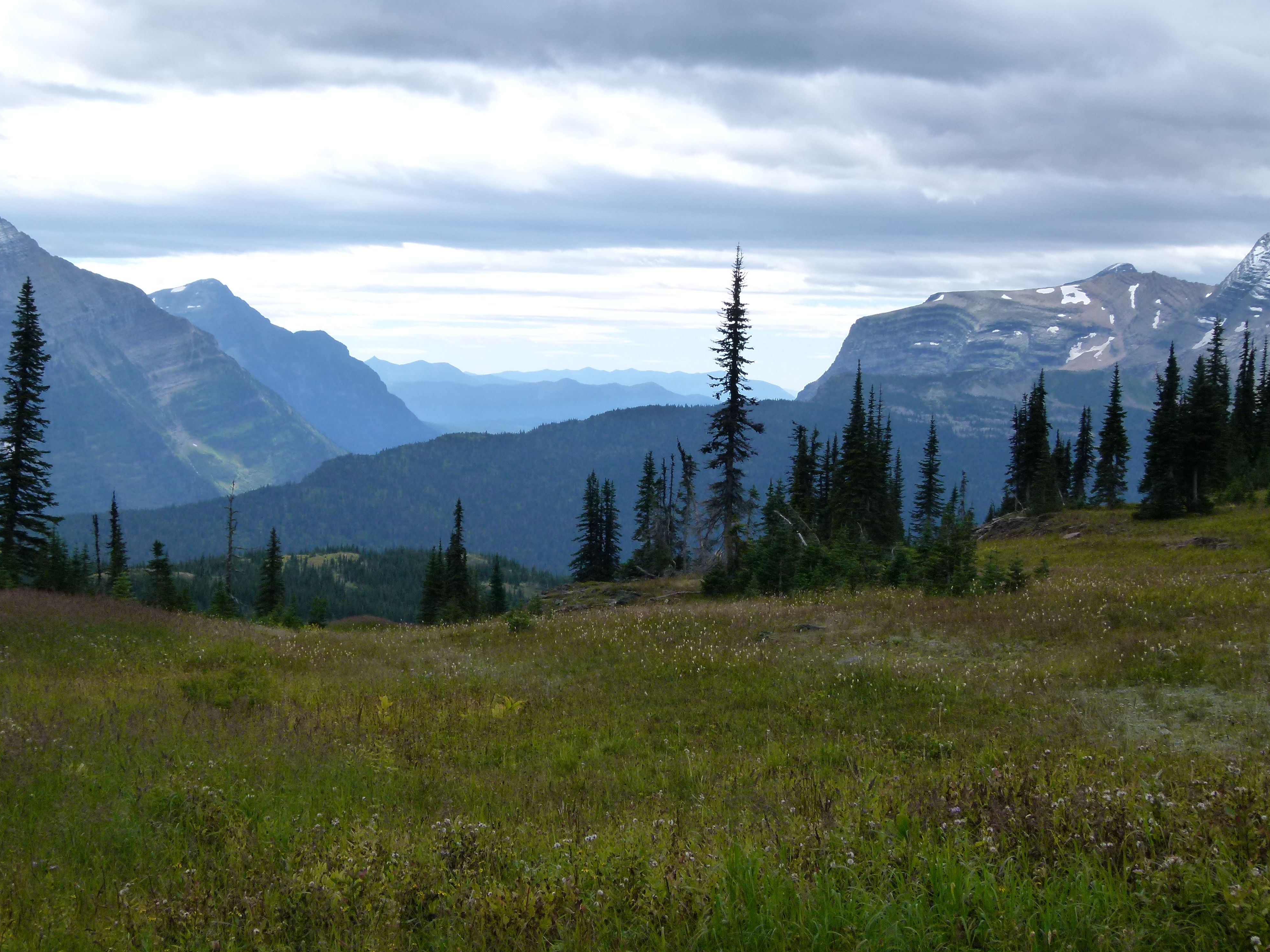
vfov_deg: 24.8
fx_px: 2164
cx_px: 614
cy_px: 479
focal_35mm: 59
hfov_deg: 32.7
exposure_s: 1/500
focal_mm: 9.7
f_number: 4
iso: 160
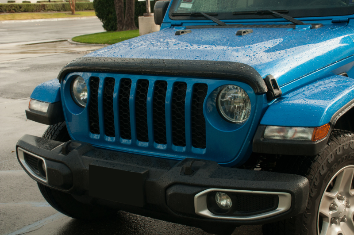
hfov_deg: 37.9
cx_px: 177
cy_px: 118
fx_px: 516
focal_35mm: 52
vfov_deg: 25.7
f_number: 11
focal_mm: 35
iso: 200
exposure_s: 1/80
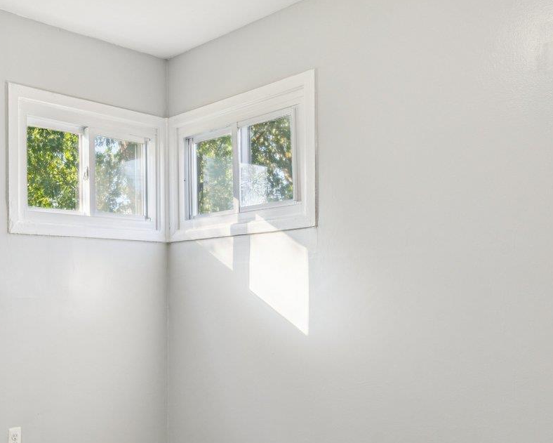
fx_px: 639
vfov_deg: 37.9
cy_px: 292
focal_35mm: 39
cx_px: 147
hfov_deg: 45.4
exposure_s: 1/8
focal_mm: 16
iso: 250
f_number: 8
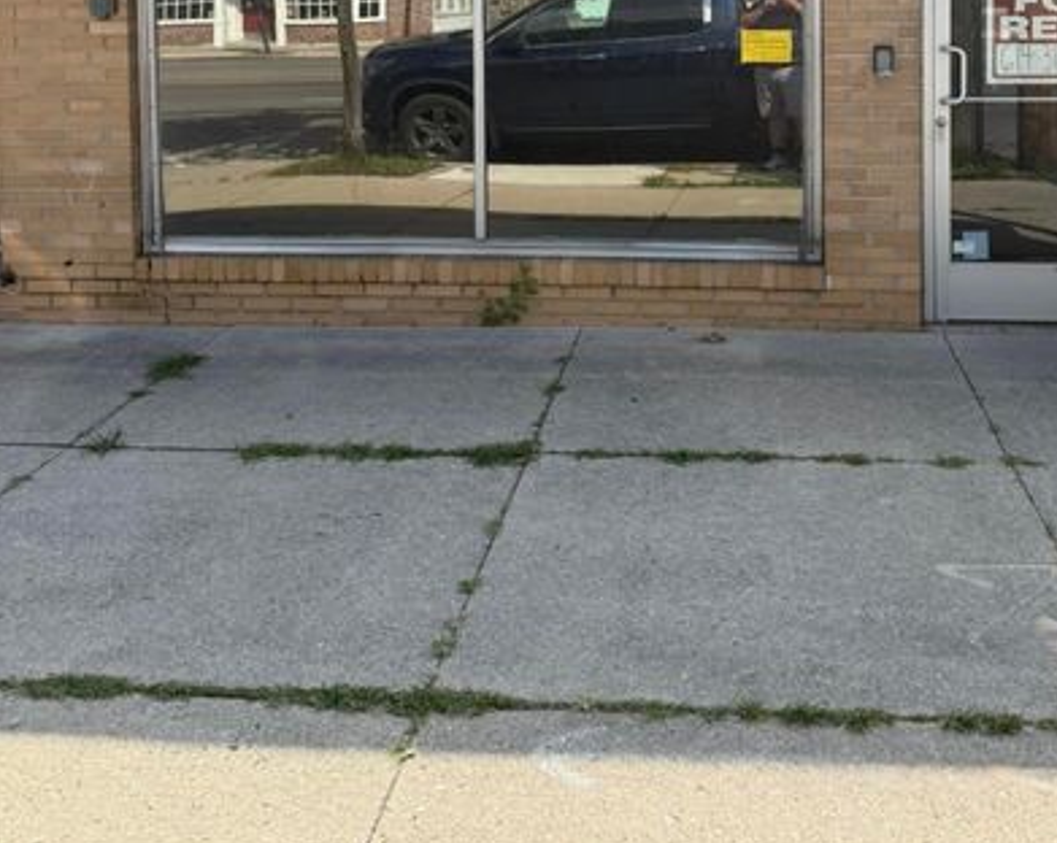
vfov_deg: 34.7
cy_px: 53
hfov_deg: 45.4
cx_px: 673
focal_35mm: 40
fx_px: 1250
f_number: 1.78
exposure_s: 1/2611
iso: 100
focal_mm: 6.76
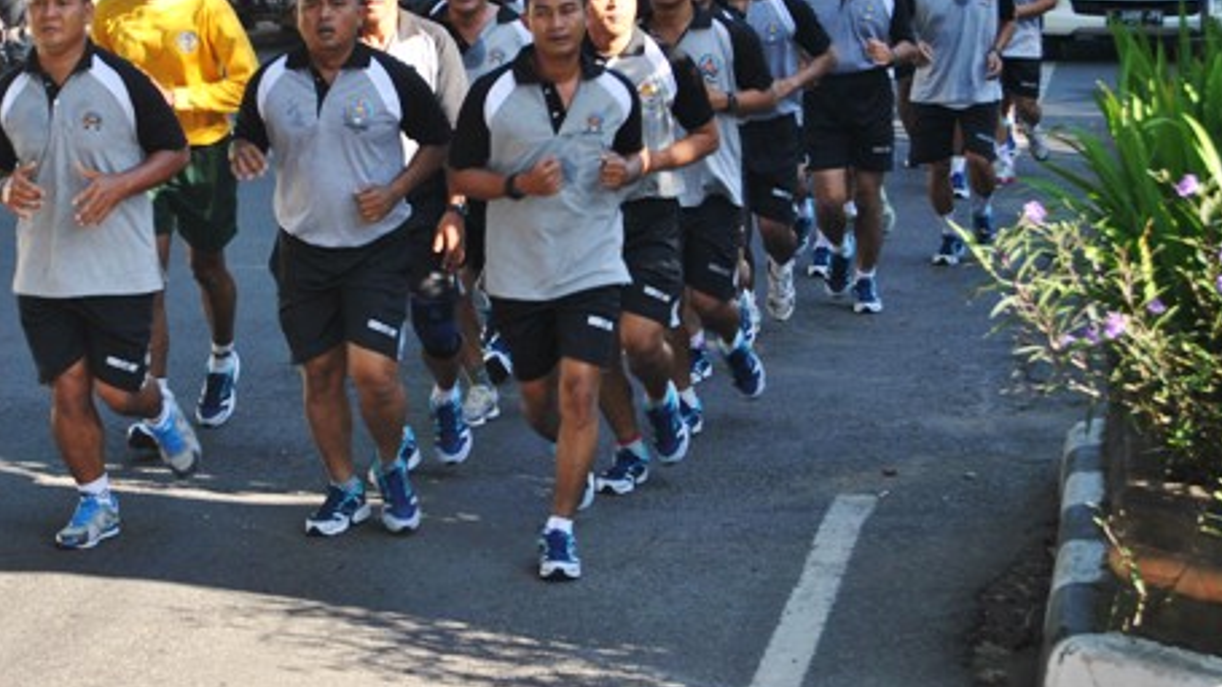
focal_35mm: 122
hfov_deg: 17.6
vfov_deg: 9.9
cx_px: 427
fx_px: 3945
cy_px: 134
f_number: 5.6
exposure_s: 1/125
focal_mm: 55
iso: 160
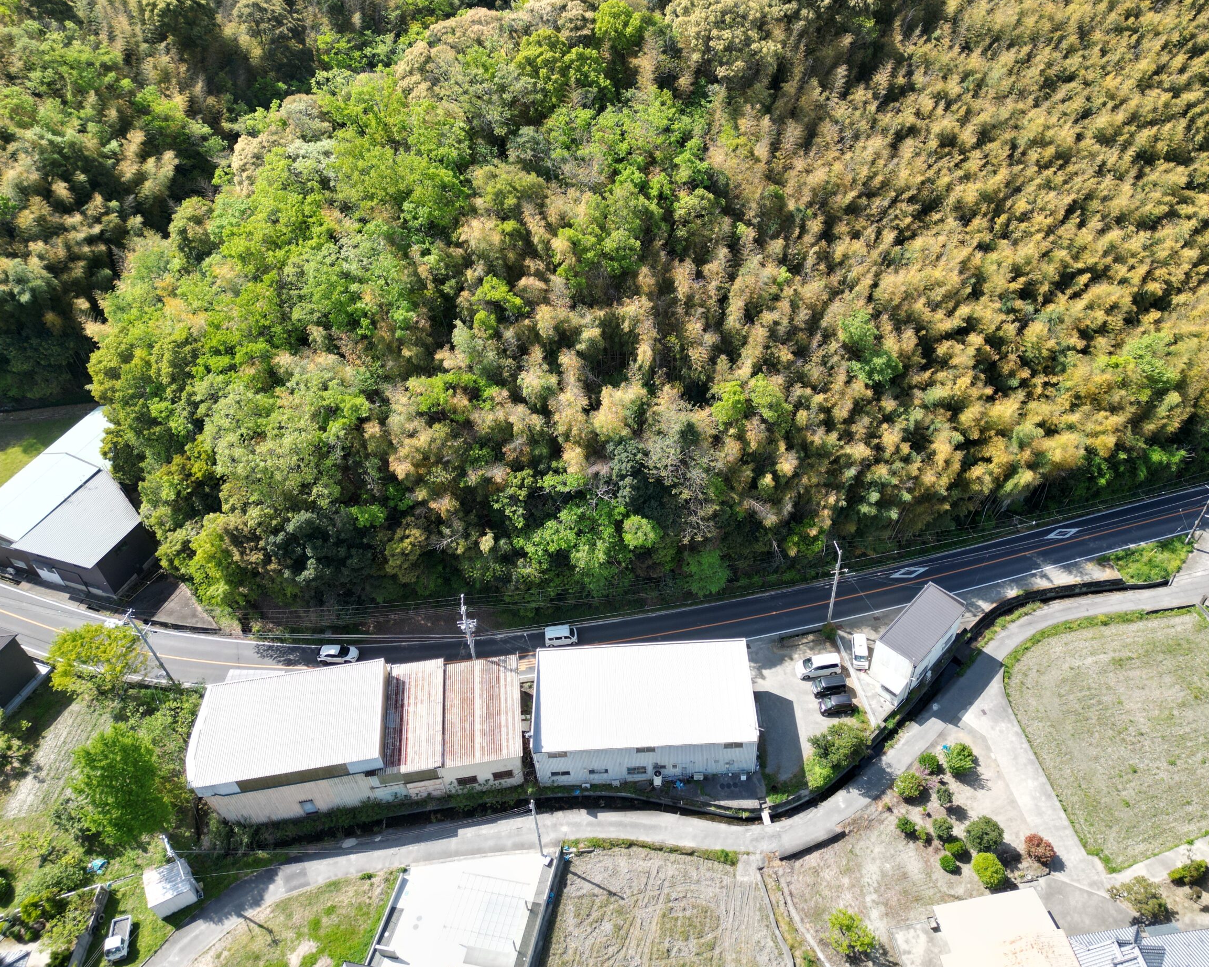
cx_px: 659
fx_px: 930
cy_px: 468
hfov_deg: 65.9
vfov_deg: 54.9
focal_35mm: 26
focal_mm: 6.72
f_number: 1.7
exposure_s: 1/1500
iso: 120
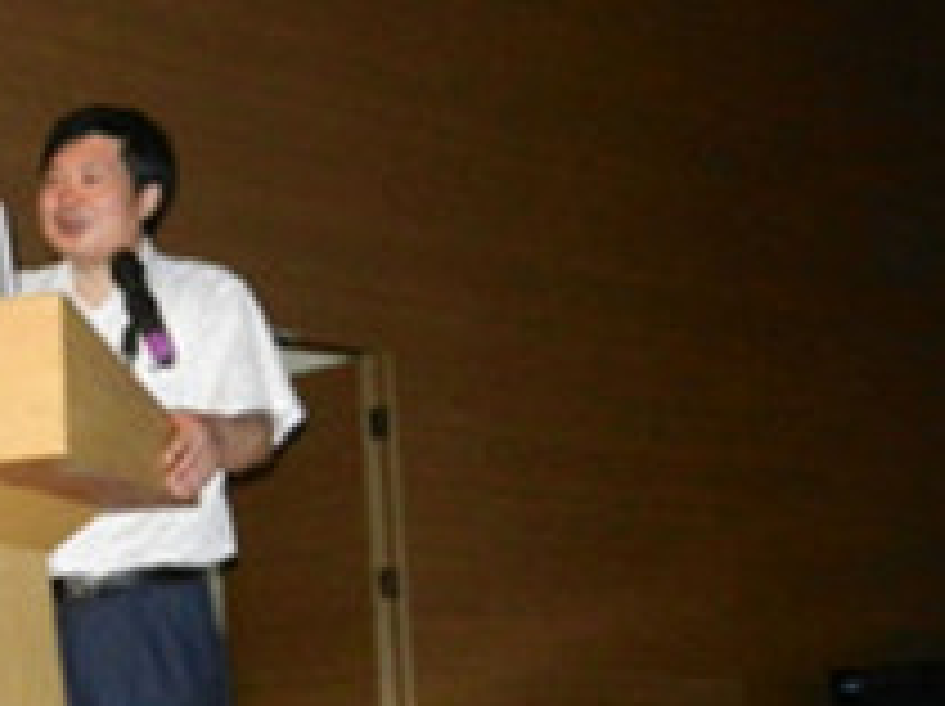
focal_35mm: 83
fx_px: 2263
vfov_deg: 17.7
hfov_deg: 22.7
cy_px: 364
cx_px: 4
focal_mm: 5.1
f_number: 3.6
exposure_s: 1/30
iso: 800
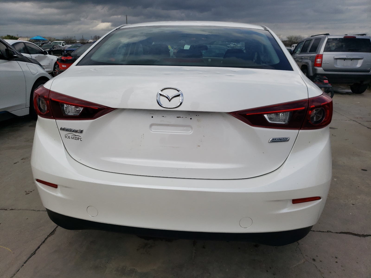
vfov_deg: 53.1
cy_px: 139
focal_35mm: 26
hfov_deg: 67.3
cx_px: 186
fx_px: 279
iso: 50
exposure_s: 1/10000
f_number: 1.5
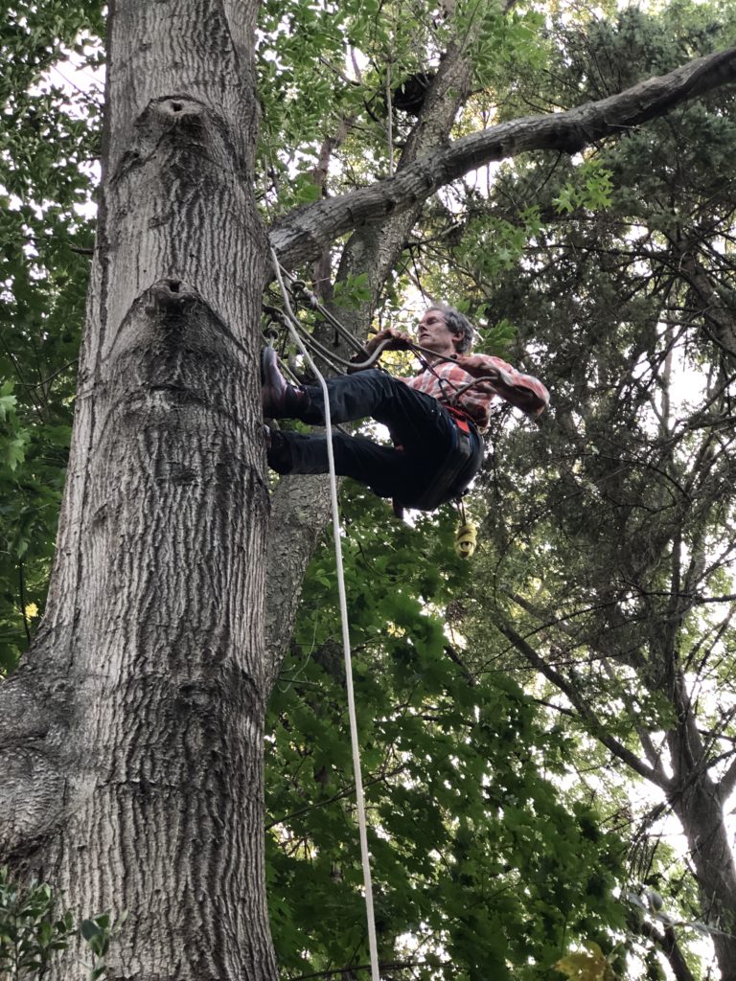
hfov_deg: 25.7
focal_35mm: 57
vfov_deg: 33.8
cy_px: 490
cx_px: 368
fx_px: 1616
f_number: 2.8
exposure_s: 1/60
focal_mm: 6.6
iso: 320
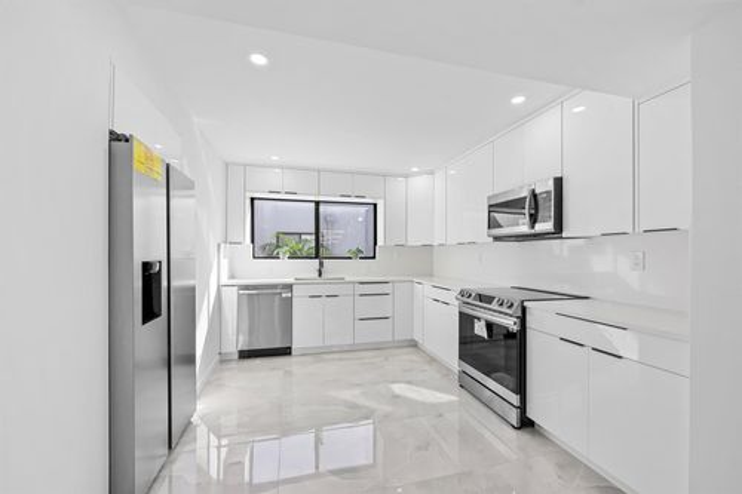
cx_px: 371
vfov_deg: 81.2
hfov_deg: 104.3
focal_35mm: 14
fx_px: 288
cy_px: 247
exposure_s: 1/5
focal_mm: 14
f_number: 8
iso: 64
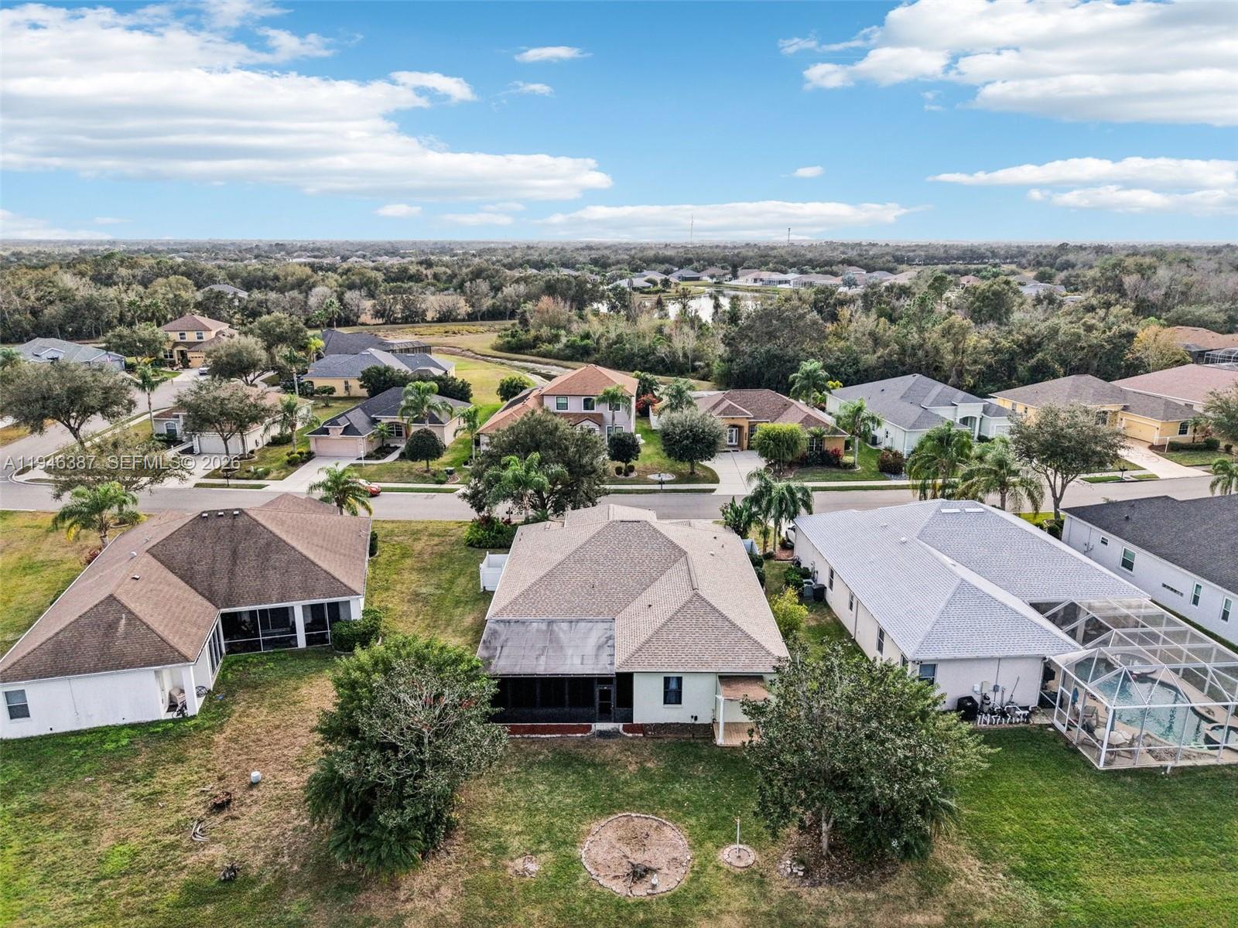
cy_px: 464
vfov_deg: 56.8
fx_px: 858
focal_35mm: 24
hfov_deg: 71.6
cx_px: 619
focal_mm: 8.7
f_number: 1.8
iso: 210
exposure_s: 1/5000
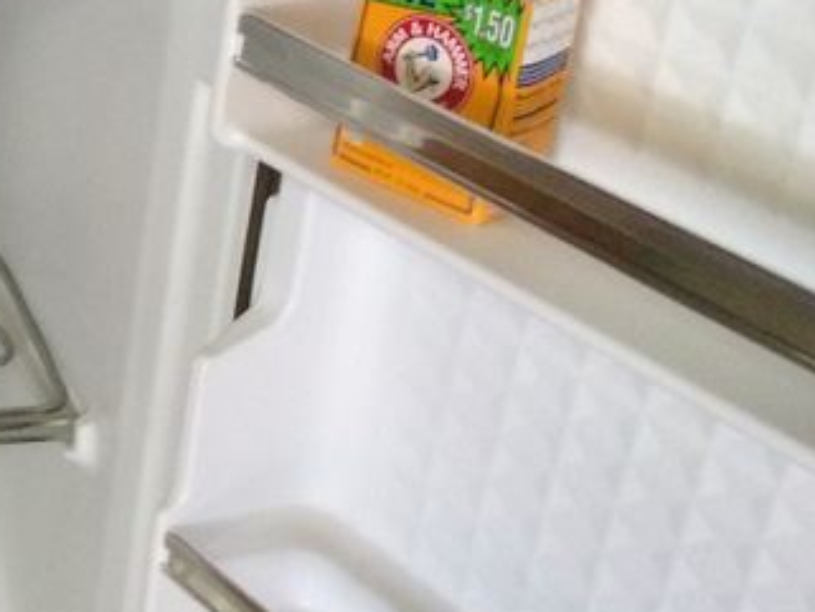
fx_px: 1978
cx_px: -234
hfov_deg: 21.2
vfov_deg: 17.6
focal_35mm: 84
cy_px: 268
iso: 250
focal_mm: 4.12
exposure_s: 1/30
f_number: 2.2
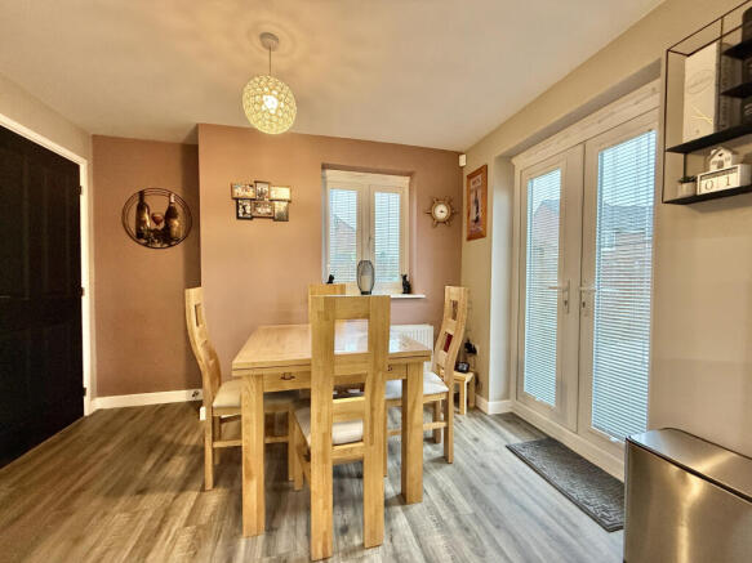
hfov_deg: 102.1
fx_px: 304
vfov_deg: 85.7
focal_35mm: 14
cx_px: 376
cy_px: 282
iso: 500
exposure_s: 1/100
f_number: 2.2
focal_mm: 2.22
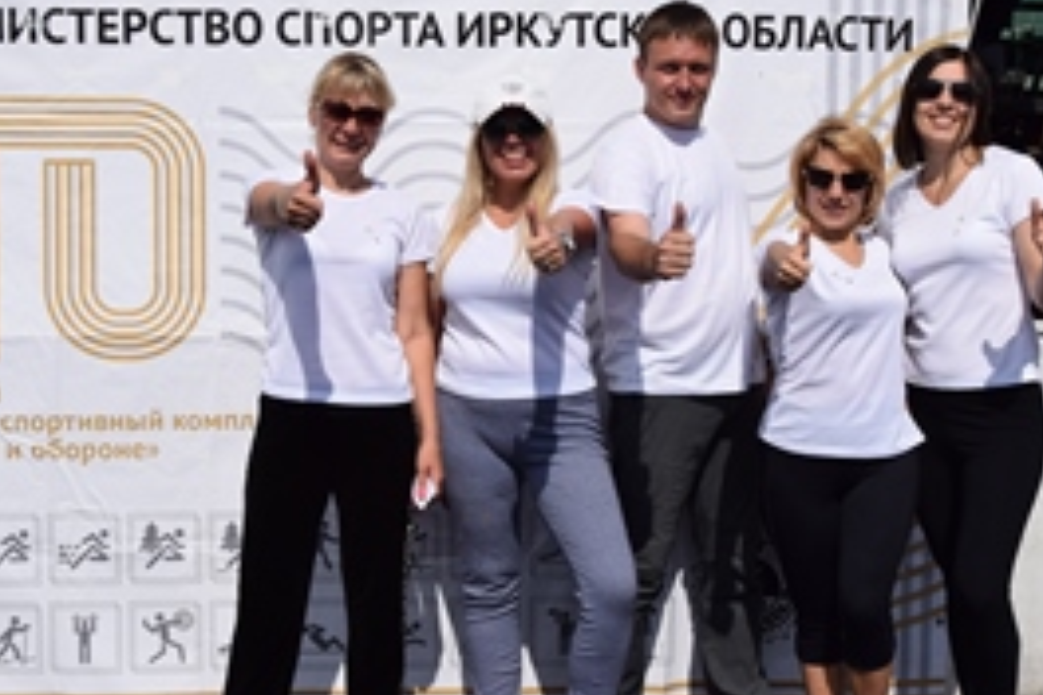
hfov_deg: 32.4
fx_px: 1796
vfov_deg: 21.9
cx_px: 561
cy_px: 348
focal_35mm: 62
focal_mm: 26
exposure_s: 1/500
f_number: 11
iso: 200
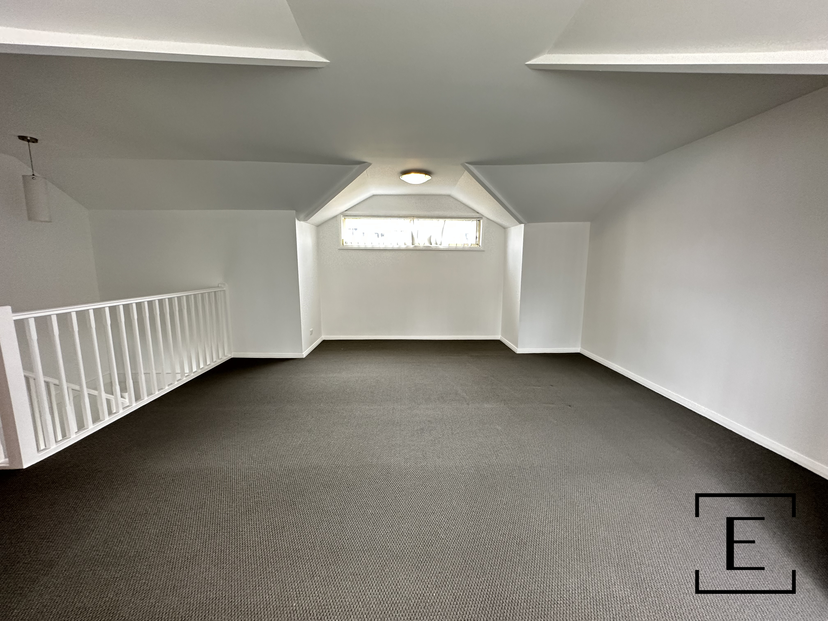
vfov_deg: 85.7
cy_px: 310
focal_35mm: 14
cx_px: 414
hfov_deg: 102.1
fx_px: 335
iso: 250
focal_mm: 2.2
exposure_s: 1/50
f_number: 2.2
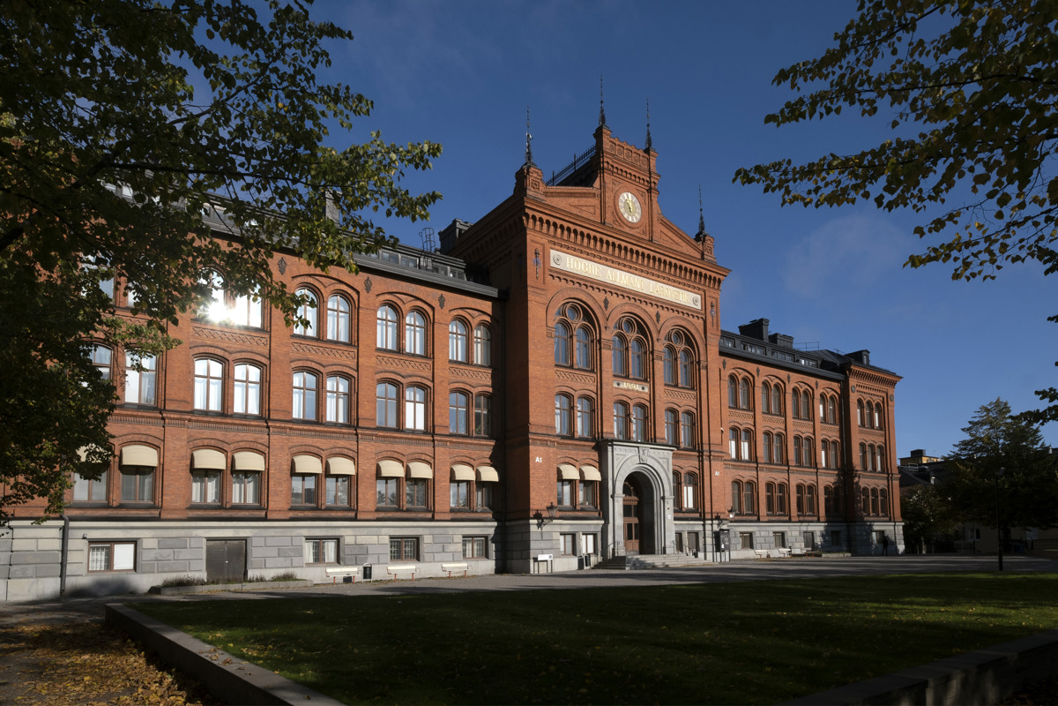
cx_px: 529
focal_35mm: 20
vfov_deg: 61.9
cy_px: 353
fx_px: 588
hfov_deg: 84.0
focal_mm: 13.2
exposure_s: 1/250
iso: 160
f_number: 11
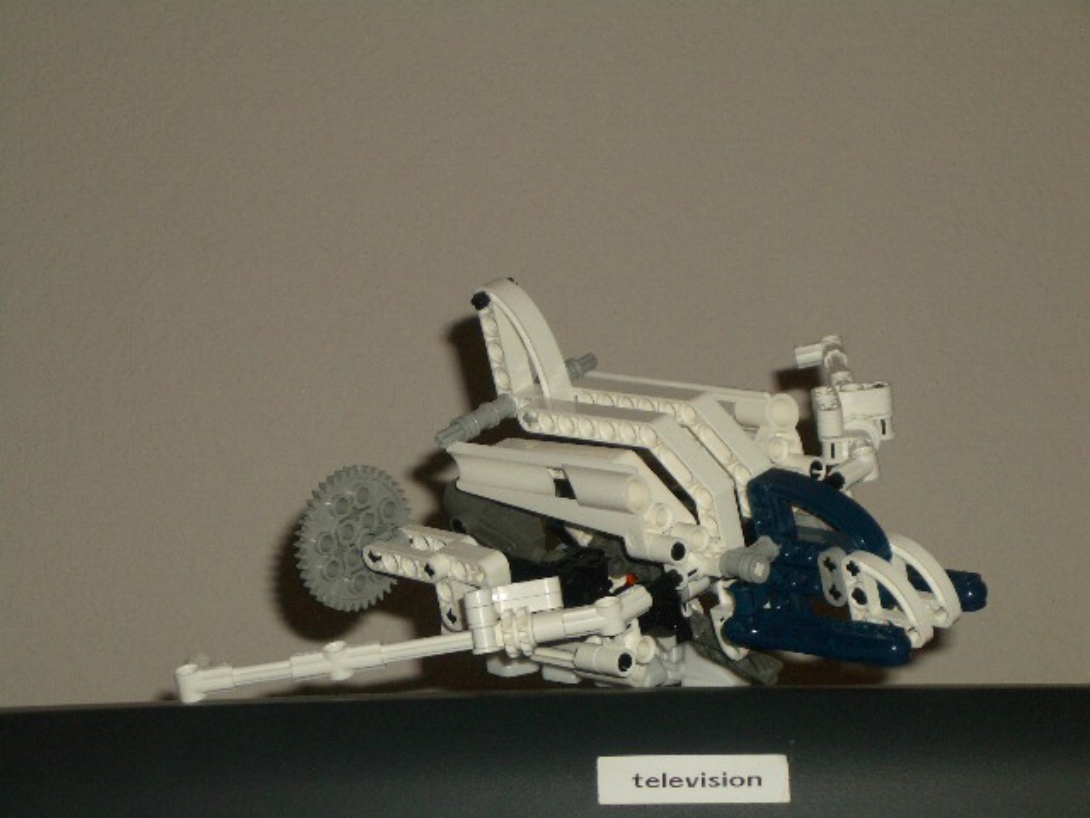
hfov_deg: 22.3
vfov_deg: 16.8
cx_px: 545
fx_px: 2771
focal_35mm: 88
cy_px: 409
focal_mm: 14.6
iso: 100
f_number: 4.4
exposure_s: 1/60
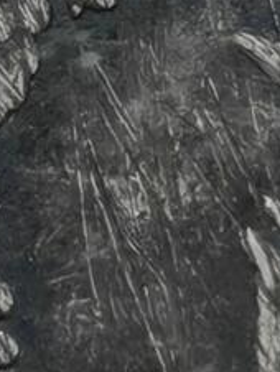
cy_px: 357
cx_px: 382
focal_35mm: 756
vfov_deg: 2.6
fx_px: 8138
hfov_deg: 2.0
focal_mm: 7.62
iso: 50
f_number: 1.6
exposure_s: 1/100
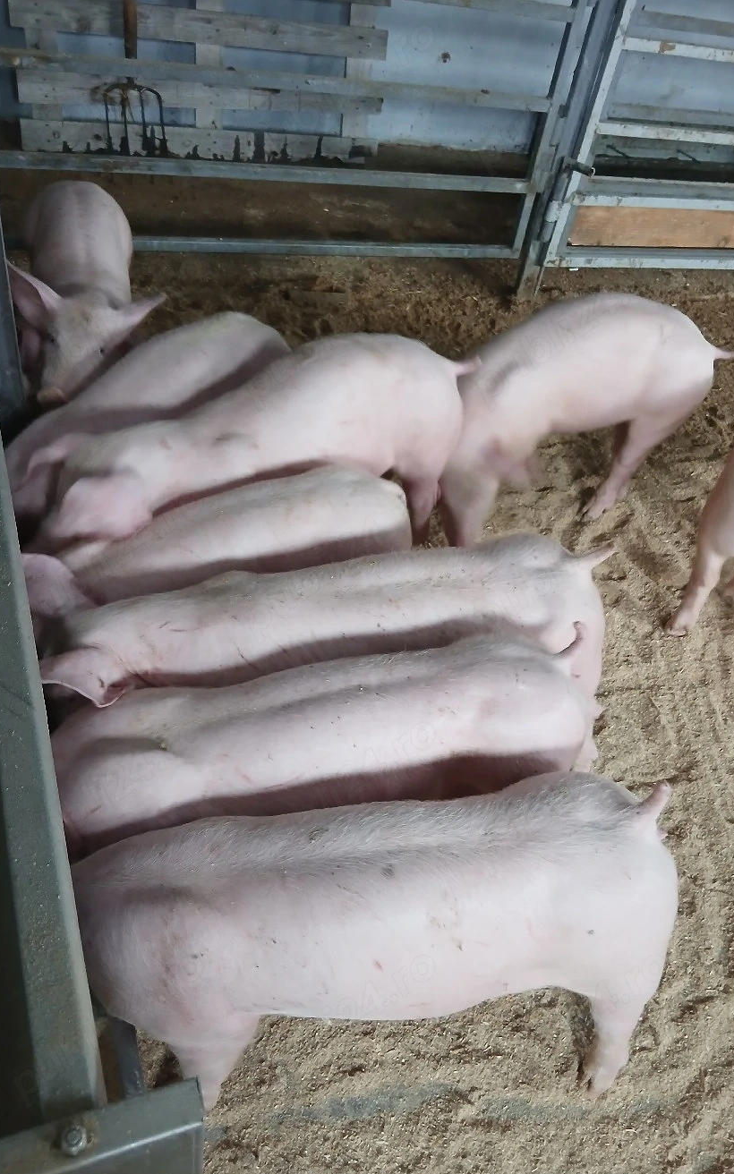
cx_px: 398
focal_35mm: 28
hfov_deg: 44.5
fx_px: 896
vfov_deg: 66.5
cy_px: 596
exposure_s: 1/25.1
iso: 250
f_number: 1.8
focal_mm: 3.98
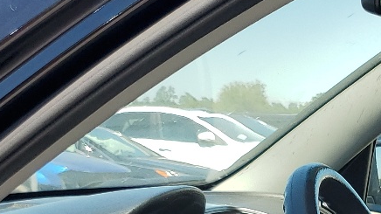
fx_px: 1050
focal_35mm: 104
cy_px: 403
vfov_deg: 10.8
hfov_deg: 19.0
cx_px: 494
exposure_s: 1/909
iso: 50
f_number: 1.5
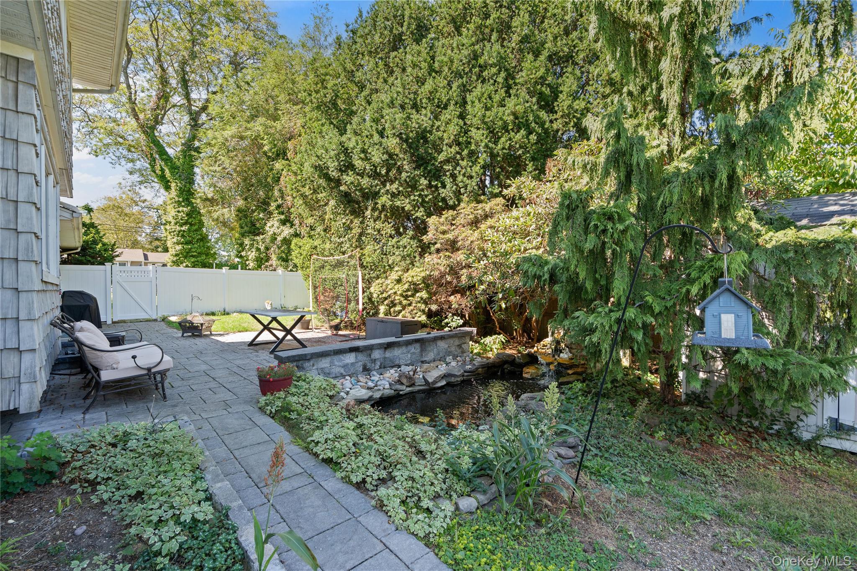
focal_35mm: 16
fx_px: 381
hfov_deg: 96.7
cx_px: 428
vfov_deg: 73.7
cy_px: 286
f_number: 5.6
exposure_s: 1/200
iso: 500
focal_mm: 16
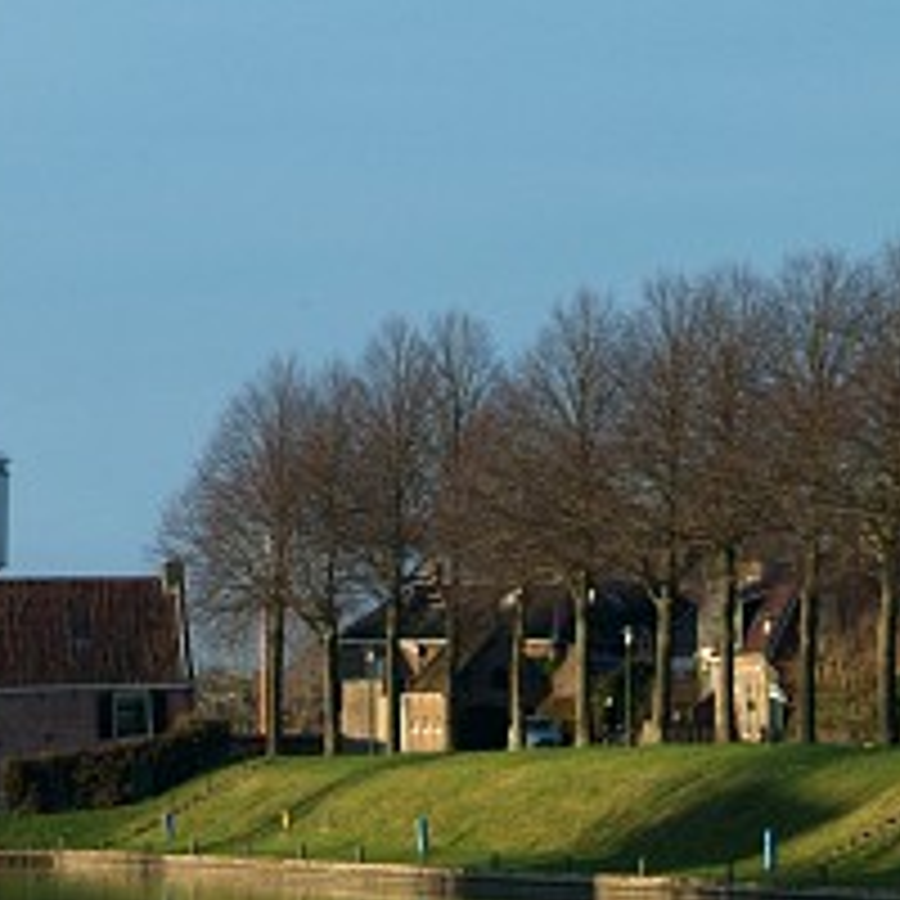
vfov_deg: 6.2
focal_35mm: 281
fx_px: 8266
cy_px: 556
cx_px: 81
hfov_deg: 6.2
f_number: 11
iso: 400
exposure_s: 1/250
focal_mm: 98
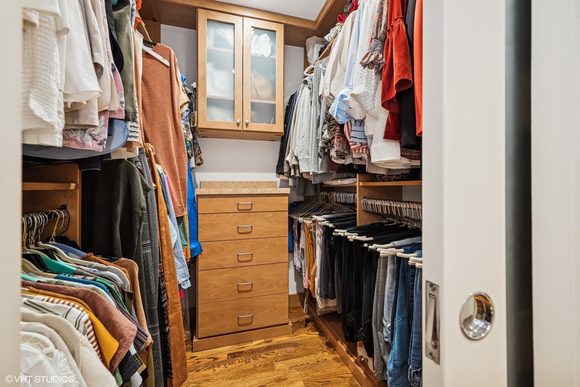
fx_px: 242
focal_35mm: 15
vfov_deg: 77.3
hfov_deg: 100.4
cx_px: 290
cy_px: 194
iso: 200
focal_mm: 15
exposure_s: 1/8
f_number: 6.7
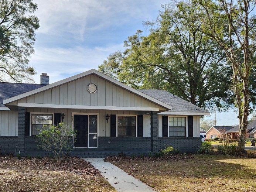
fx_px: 251
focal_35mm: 34
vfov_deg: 41.2
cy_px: 129
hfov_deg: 53.4
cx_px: 98
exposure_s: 1/475
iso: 20
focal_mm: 5.4
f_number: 1.8
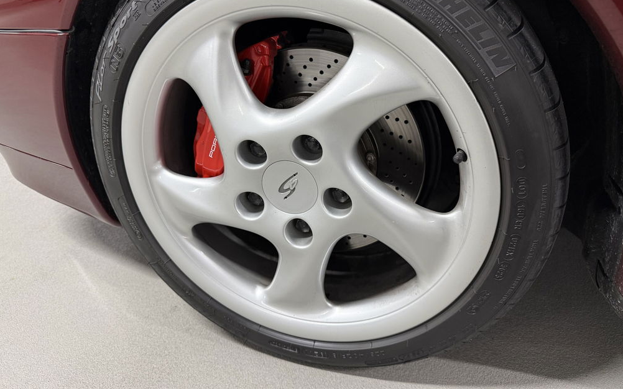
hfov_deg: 70.4
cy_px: 165
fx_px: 441
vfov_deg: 47.4
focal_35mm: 26
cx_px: 307
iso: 200
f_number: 1.78
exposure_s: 1/50
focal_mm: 6.76
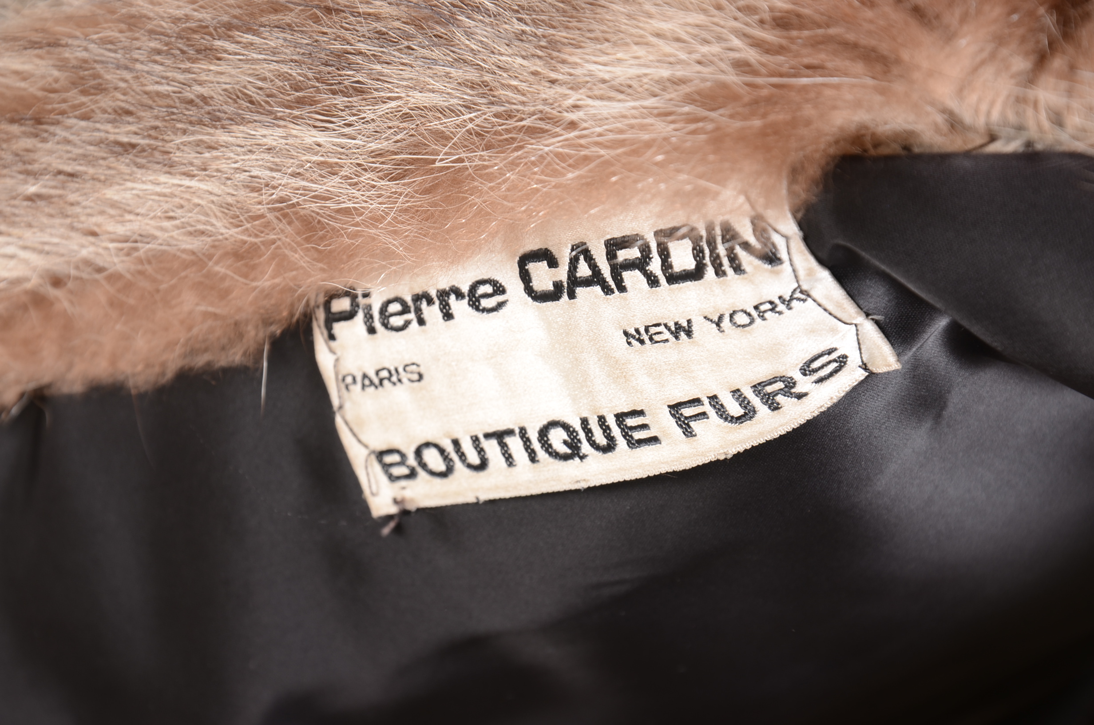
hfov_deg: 13.1
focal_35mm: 158
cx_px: 547
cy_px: 362
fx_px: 4776
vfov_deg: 8.7
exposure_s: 1/100
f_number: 10
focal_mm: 105
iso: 160
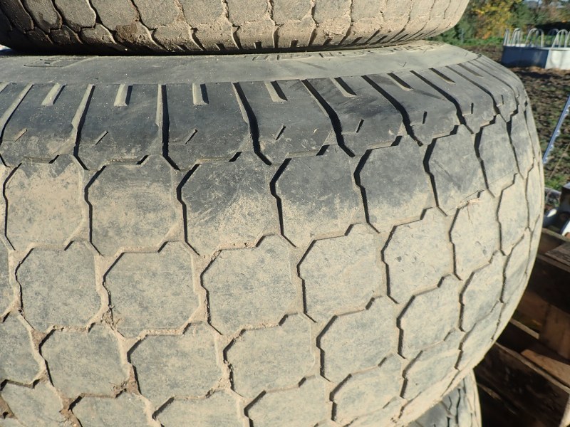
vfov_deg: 54.9
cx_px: 285
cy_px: 214
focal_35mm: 25
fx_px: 412
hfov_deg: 69.4
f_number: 8
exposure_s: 1/125
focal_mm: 4.5
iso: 100
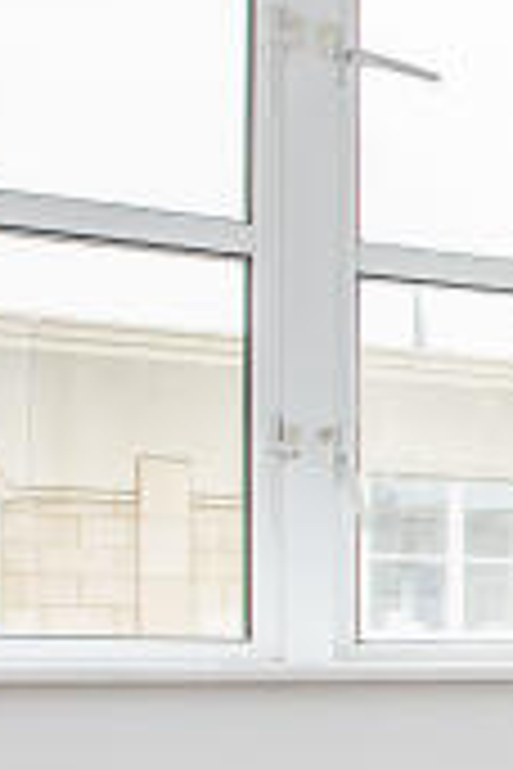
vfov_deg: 23.6
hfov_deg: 9.2
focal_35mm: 84
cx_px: 1840
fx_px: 1795
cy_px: 684
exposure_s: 1/100
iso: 320
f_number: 6.3
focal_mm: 14
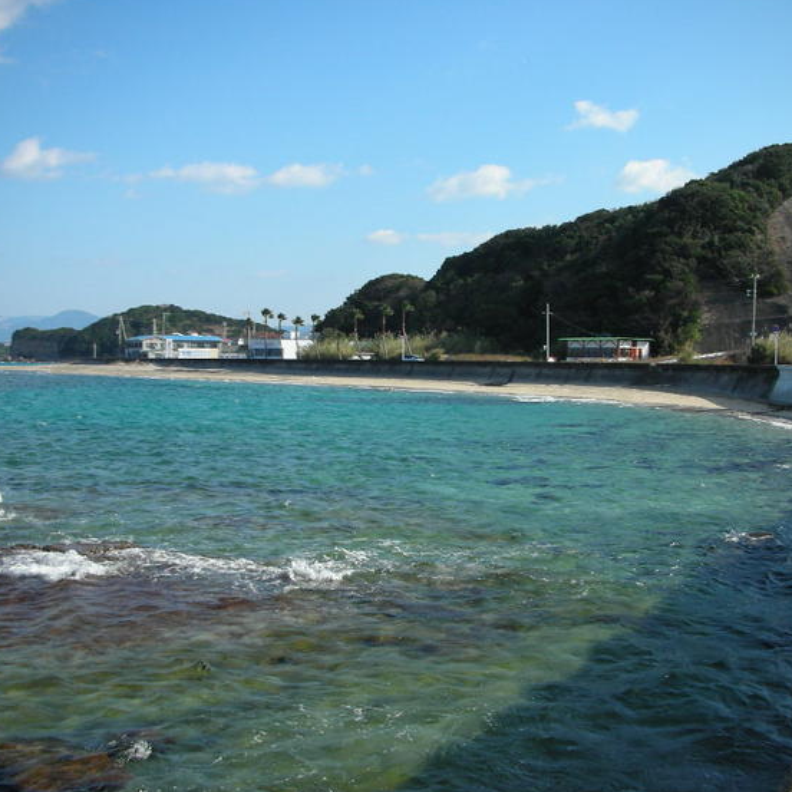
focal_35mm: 42
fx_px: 1087
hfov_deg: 40.0
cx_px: 382
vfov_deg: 40.0
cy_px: 397
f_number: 8.5
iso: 50
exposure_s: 1/70.3
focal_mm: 5.8
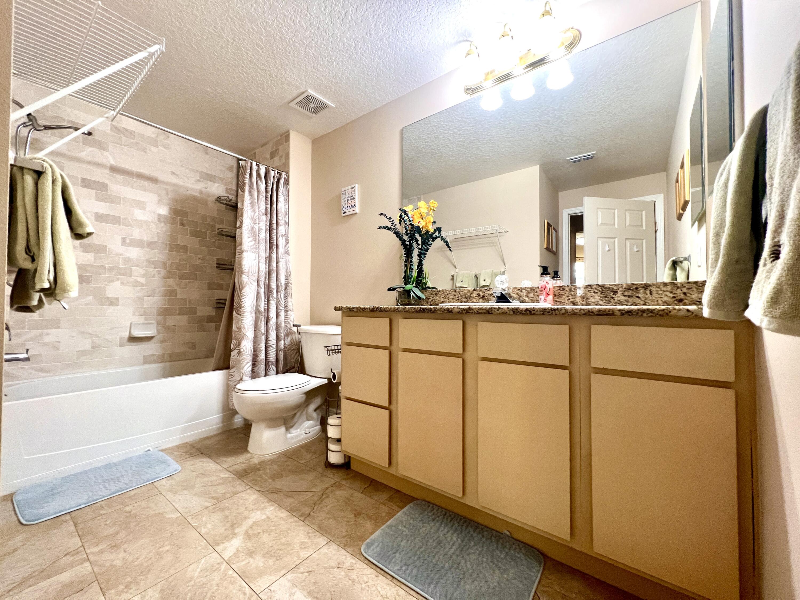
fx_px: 300
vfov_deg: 89.9
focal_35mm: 13
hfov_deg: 106.2
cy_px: 300
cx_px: 400
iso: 200
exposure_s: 1/120
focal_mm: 1.57
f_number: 1.8
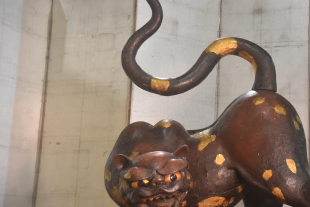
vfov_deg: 18.2
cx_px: 206
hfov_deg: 26.8
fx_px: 646
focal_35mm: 75
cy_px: 120
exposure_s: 1/60
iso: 800
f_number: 4.2
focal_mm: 32
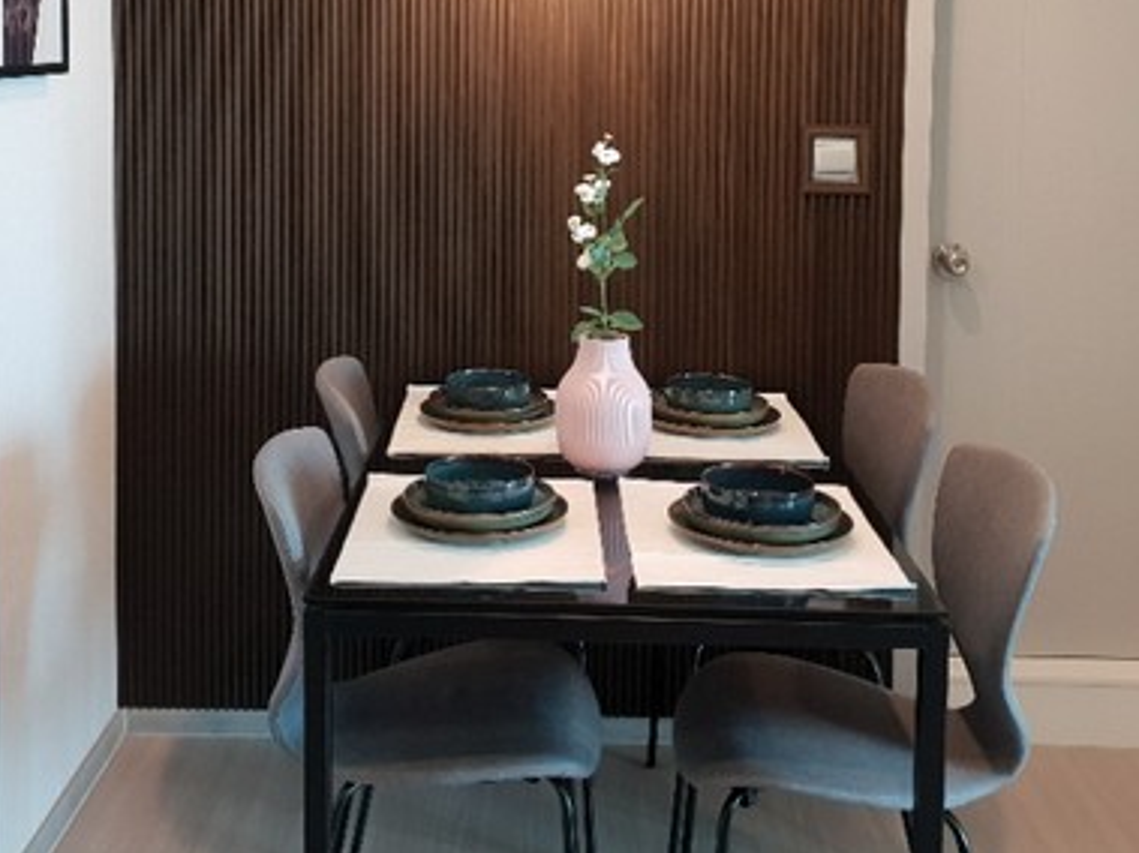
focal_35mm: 43
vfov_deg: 32.5
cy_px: 156
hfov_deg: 43.8
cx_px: 500
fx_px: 1414
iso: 320
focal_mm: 4.3
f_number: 2.4
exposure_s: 1/33
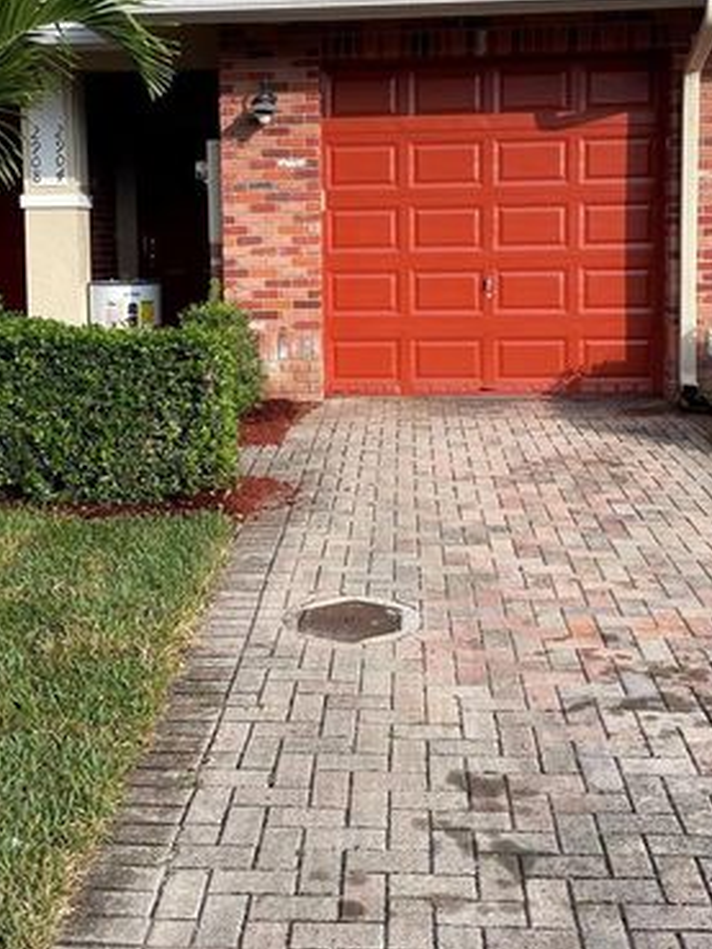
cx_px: 262
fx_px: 1288
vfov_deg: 40.1
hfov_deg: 30.8
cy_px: 354
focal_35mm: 47
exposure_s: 1/3040
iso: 50
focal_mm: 4.2
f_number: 1.6
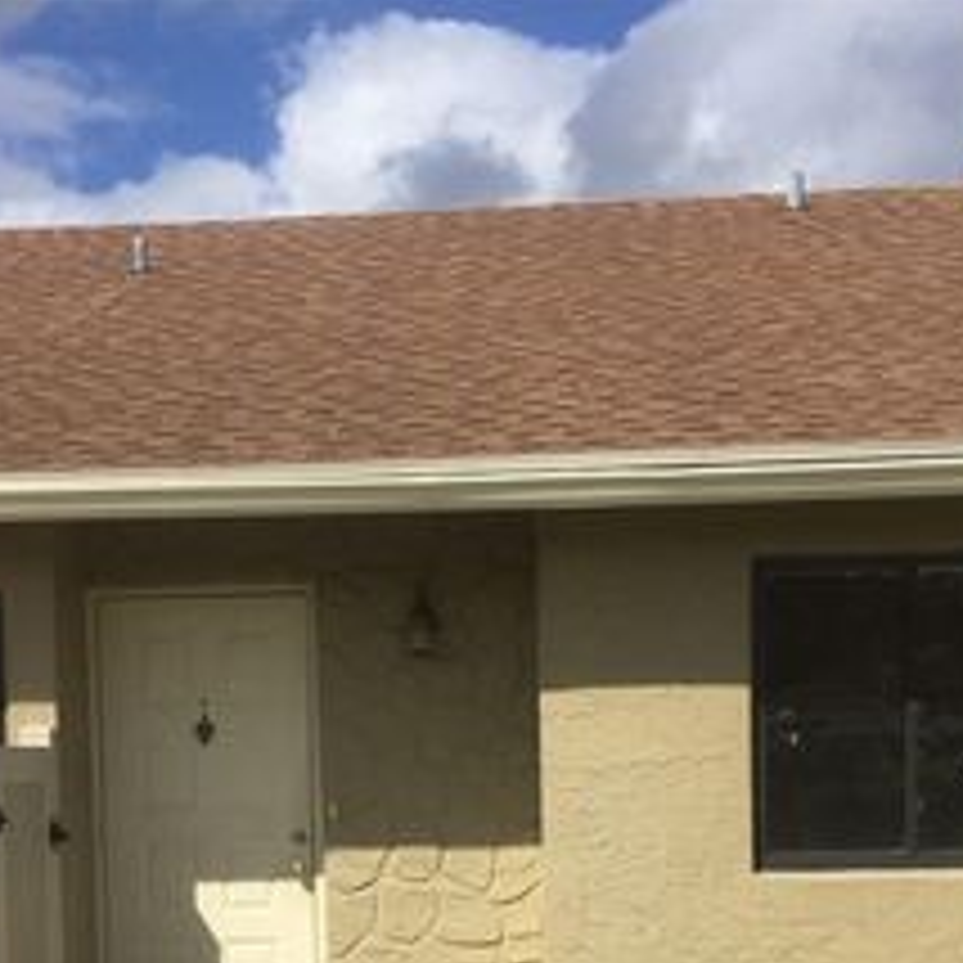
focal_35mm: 60
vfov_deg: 27.7
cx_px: 351
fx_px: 1888
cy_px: 839
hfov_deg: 28.5
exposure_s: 1/3300
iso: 32
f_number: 2.2
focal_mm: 4.15
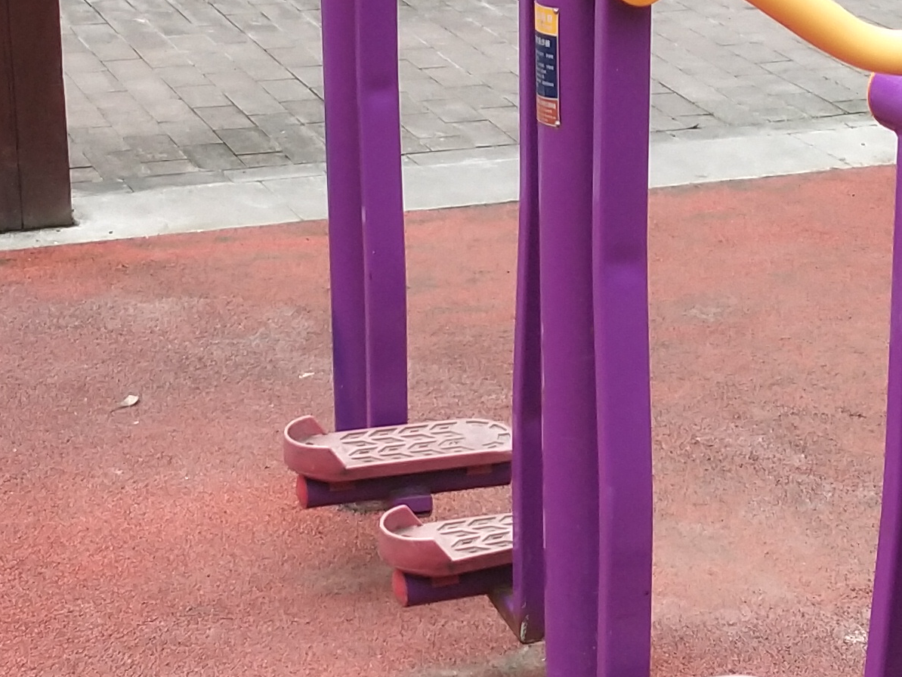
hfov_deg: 18.2
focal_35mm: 108
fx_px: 2815
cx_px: 563
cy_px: 316
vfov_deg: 13.7
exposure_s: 1/186
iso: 50
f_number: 2.2
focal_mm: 3.69
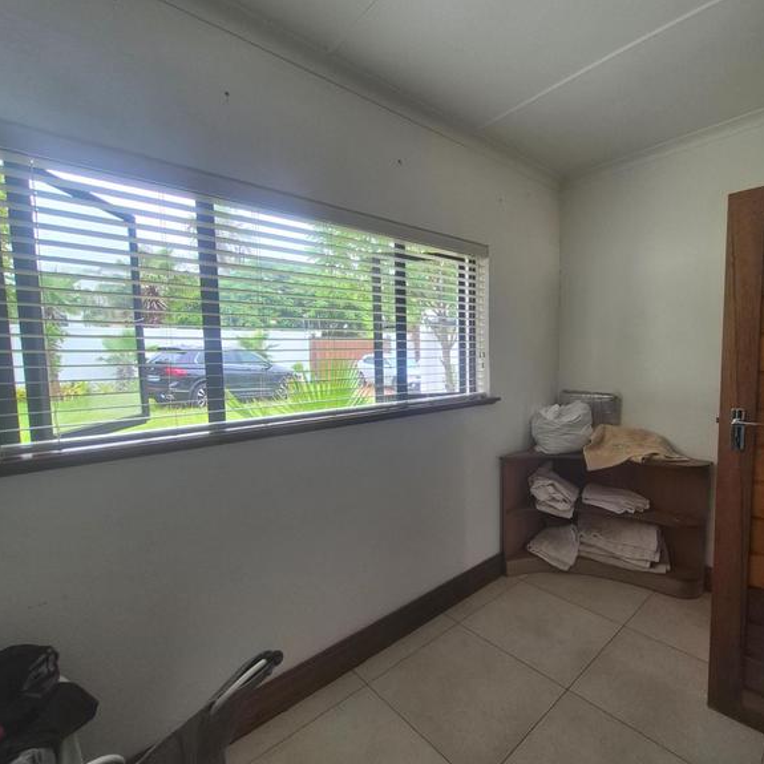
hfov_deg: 87.4
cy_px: 381
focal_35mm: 16
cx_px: 395
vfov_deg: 87.4
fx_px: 400
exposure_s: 1/50
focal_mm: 1.74
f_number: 2.2
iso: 64
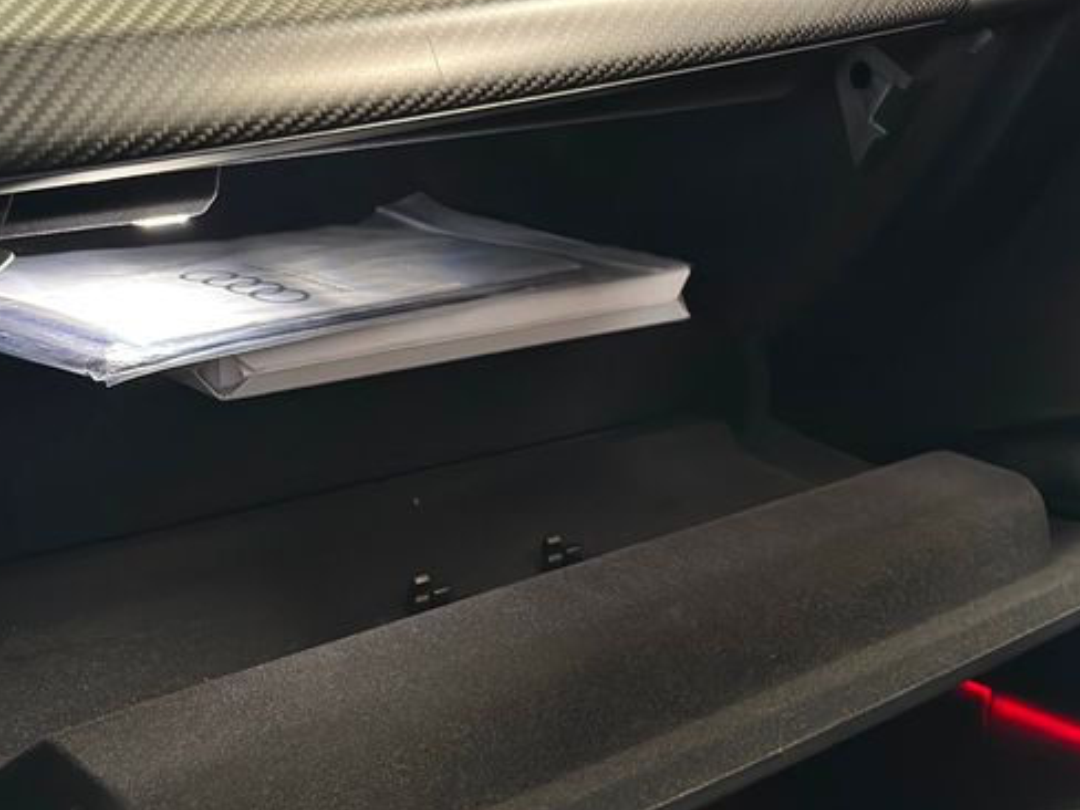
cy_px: 354
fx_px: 1966
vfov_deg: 23.3
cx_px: 460
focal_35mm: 63
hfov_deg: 30.7
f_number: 1.78
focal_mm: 6.86
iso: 640
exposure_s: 1/30
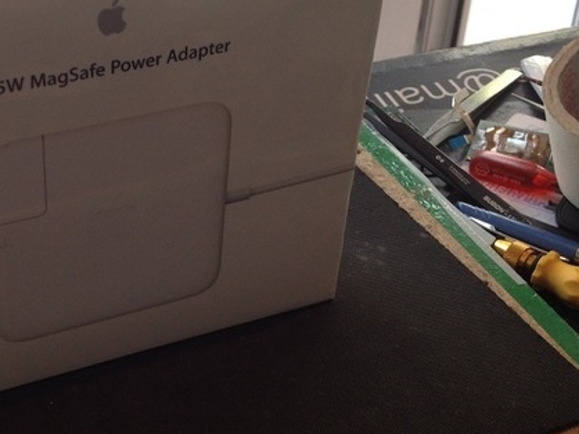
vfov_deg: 21.9
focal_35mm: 67
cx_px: 162
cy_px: 186
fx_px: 1120
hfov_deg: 28.7
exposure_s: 1/60
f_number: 2.4
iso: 64
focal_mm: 4.28
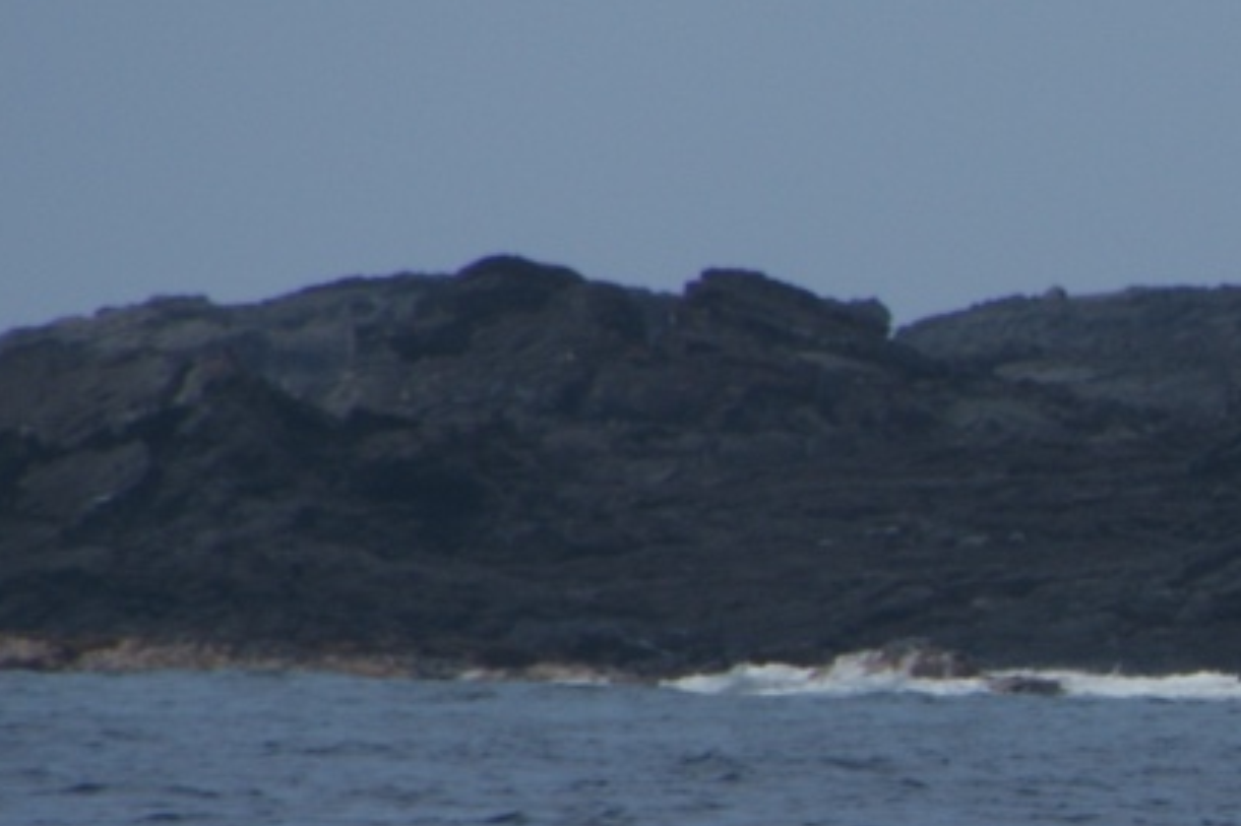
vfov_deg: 0.9
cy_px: 786
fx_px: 50754
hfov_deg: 1.4
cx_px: 1784
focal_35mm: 1473
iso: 100
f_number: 7.1
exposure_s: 1/500
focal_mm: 250
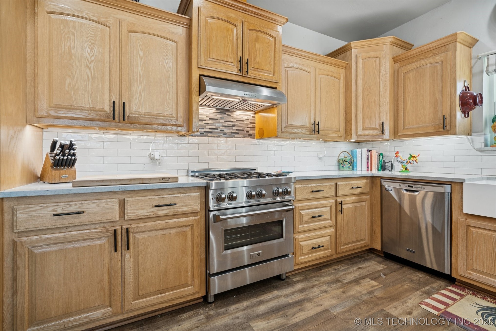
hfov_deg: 96.7
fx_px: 220
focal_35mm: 16
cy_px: 166
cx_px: 248
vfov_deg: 73.8
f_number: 7.1
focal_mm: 16
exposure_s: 1/30
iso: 200
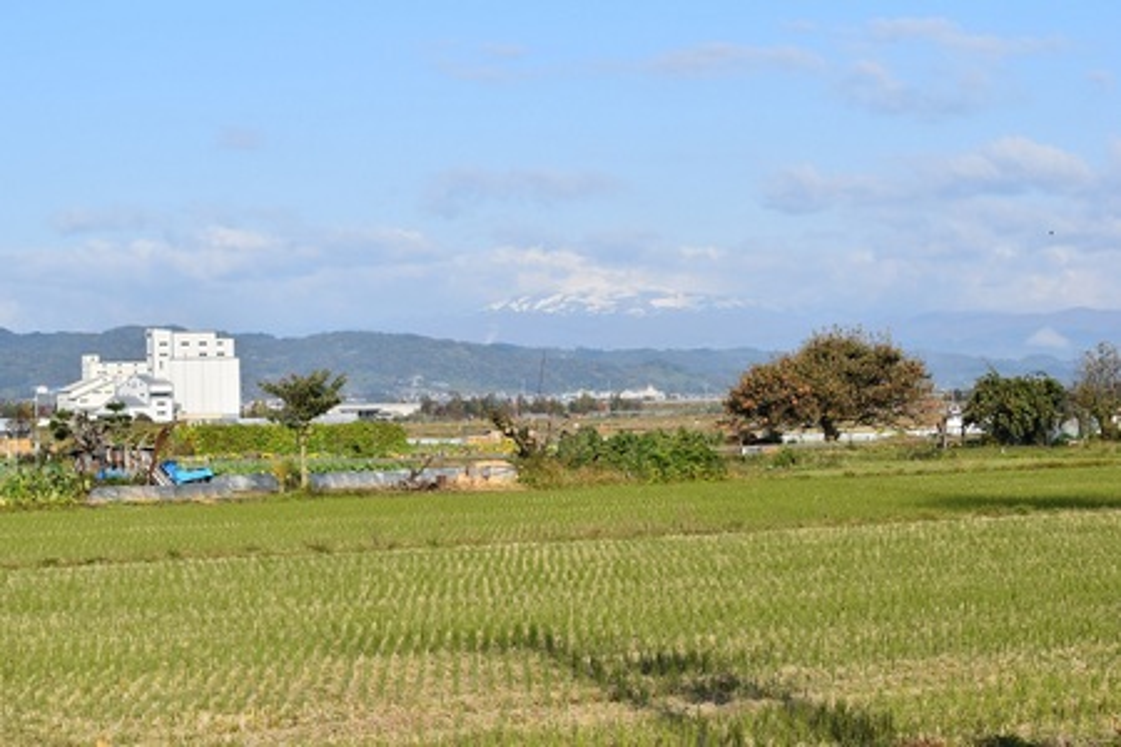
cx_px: 560
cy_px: 374
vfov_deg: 14.7
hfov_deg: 21.9
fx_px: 2896
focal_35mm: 93
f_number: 10
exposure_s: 1/400
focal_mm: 62
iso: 200
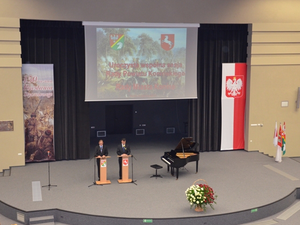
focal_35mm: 53
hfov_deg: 36.2
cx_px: 155
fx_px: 459
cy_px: 112
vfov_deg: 27.5
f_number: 4.2
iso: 2000
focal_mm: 32
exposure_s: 1/60
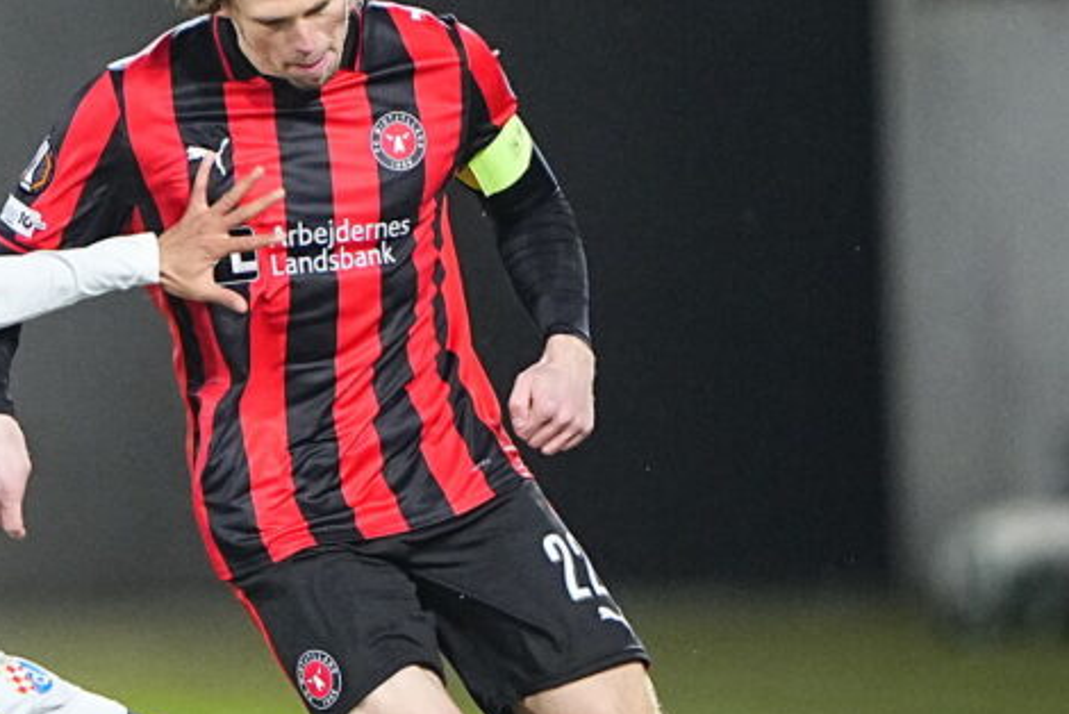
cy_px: 503
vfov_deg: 1.6
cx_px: 23
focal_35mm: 871
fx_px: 25879
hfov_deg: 2.4
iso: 3200
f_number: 2.8
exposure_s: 1/1250
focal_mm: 400
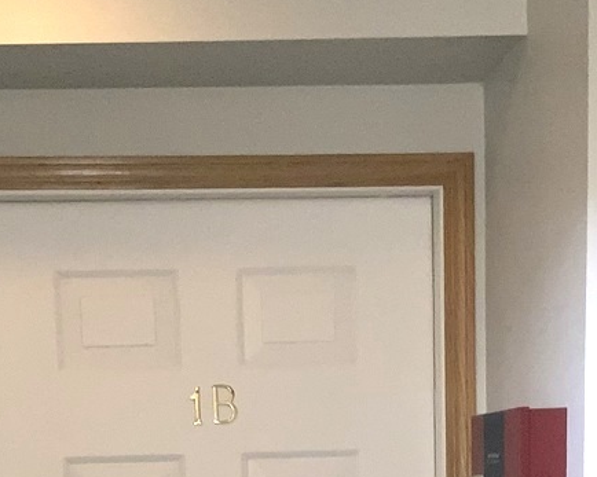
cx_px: 257
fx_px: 1661
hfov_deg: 20.4
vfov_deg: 15.2
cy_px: 711
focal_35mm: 94
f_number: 1.8
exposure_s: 1/60
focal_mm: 3
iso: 50
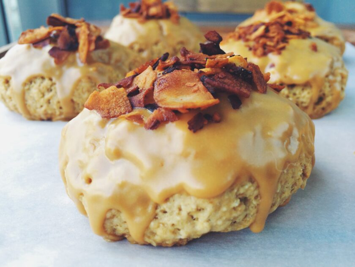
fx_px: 308
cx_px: 178
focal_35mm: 30
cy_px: 134
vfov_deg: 46.8
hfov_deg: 60.0
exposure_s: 1/60
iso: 50
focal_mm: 4.12
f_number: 2.2
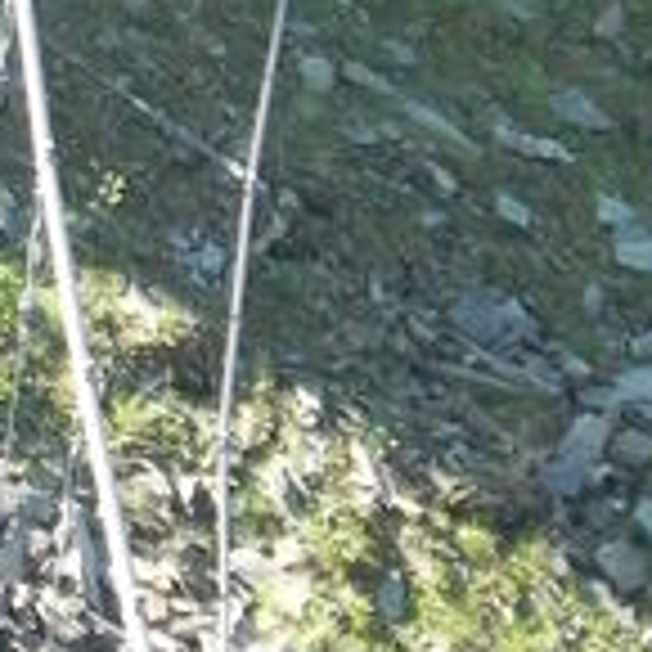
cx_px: -9
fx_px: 19115
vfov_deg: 2.0
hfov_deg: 2.0
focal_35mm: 897
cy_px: -301
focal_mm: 32.7
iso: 160
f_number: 4.5
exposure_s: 1/142
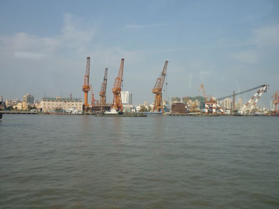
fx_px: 266
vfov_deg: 42.9
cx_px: 140
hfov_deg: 55.4
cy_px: 104
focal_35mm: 33
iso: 80
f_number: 8
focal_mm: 5.5
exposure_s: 1/200
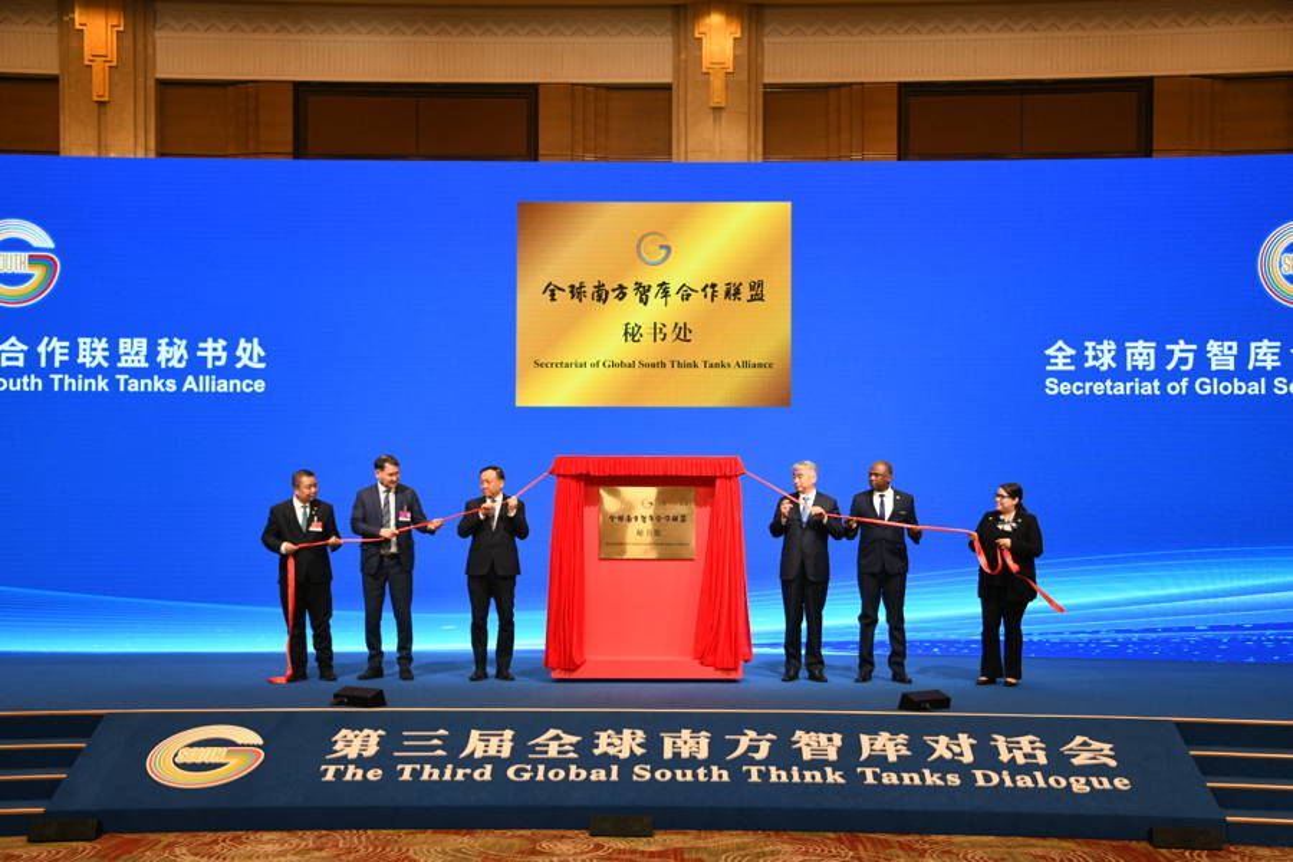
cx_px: 646
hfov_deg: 41.1
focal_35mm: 48
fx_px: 1724
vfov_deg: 28.1
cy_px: 431
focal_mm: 48
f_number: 5.6
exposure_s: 1/160
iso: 1600
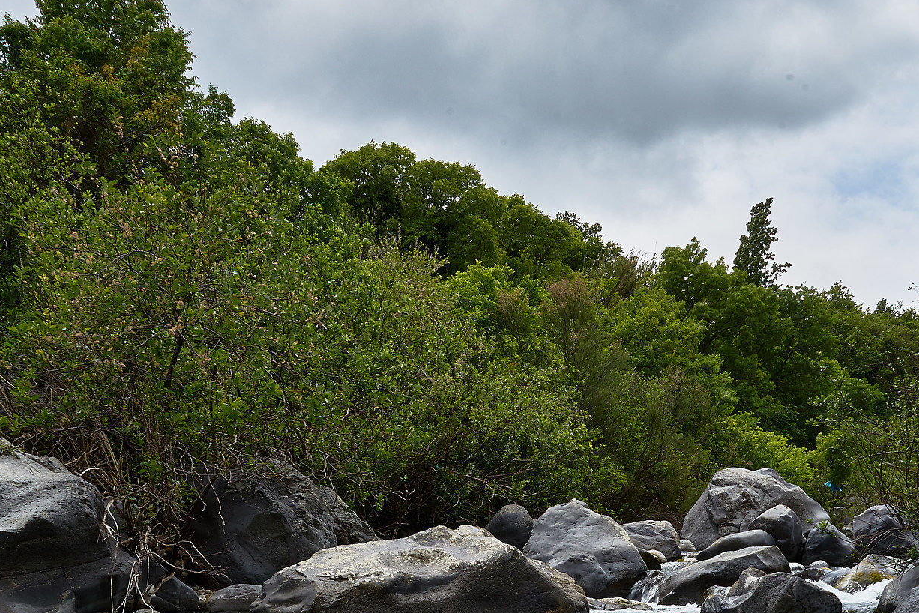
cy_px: 580
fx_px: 1200
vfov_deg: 27.4
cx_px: 447
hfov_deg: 41.9
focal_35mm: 47
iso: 125
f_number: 22
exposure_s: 1/40
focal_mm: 24
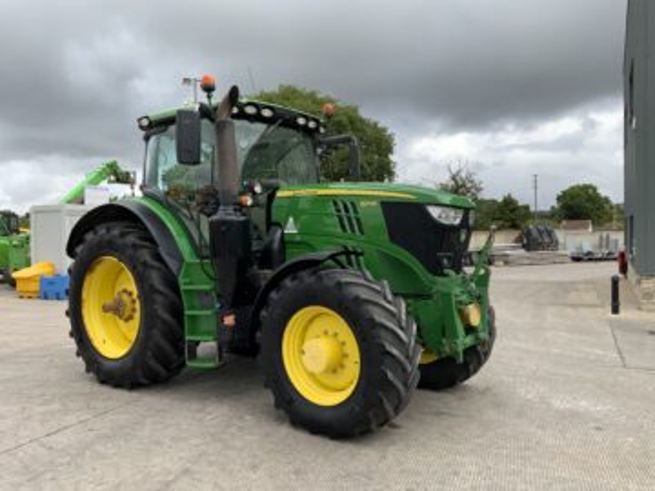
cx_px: 328
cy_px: 246
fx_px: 549
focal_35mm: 29
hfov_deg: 61.7
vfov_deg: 48.2
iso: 16
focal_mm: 3
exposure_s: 1/978
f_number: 1.8
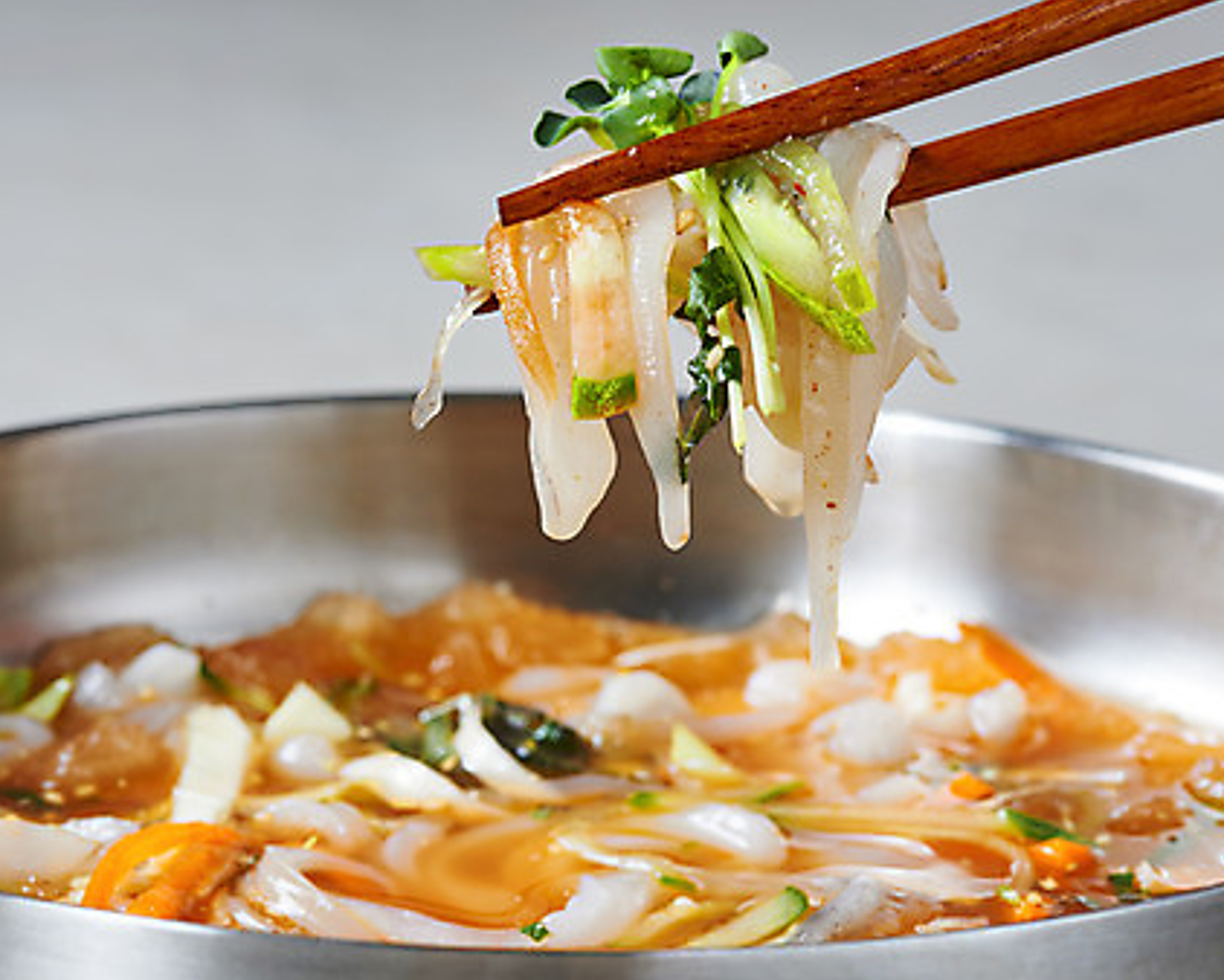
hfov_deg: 13.7
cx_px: 397
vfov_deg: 11.0
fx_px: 5074
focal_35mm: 140
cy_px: 493
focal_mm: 105
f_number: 16
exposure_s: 1/125
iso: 100
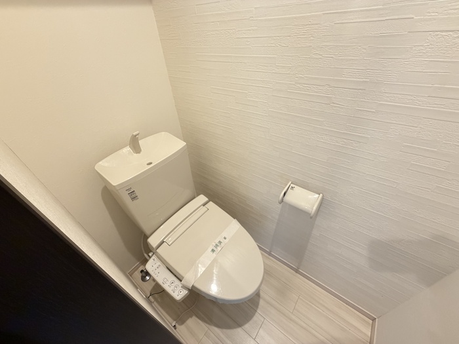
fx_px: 186
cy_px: 172
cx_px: 230
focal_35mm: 14
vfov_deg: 85.7
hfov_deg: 102.1
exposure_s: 1/60
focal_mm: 2.22
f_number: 2.2
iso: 400
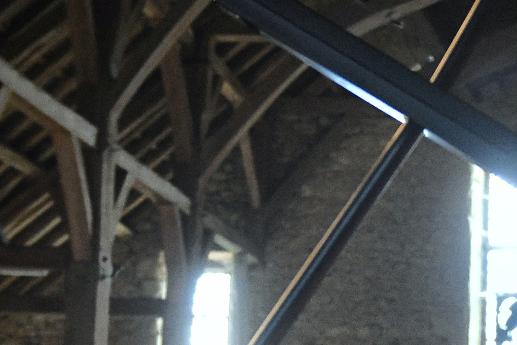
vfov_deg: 11.6
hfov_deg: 17.0
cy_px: 354
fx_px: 1671
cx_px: 567
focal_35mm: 116
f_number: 2.8
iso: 2000
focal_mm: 29
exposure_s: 1/60
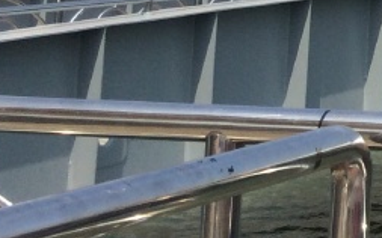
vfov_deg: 8.3
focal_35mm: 146
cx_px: 859
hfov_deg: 12.1
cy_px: -310
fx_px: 1520
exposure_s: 1/2415
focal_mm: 4.15
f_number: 2.2
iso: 32
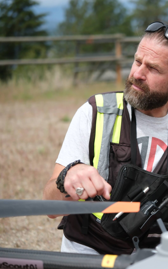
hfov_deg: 20.2
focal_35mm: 63
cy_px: 134
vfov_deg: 32.5
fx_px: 462
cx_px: 155
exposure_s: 1/7500
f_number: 1.2
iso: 125
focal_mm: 27
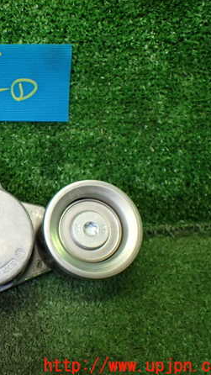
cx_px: -18
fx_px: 437
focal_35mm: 44
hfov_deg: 25.3
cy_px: 188
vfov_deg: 46.4
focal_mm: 5.4
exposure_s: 1/125
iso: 400
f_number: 2.3
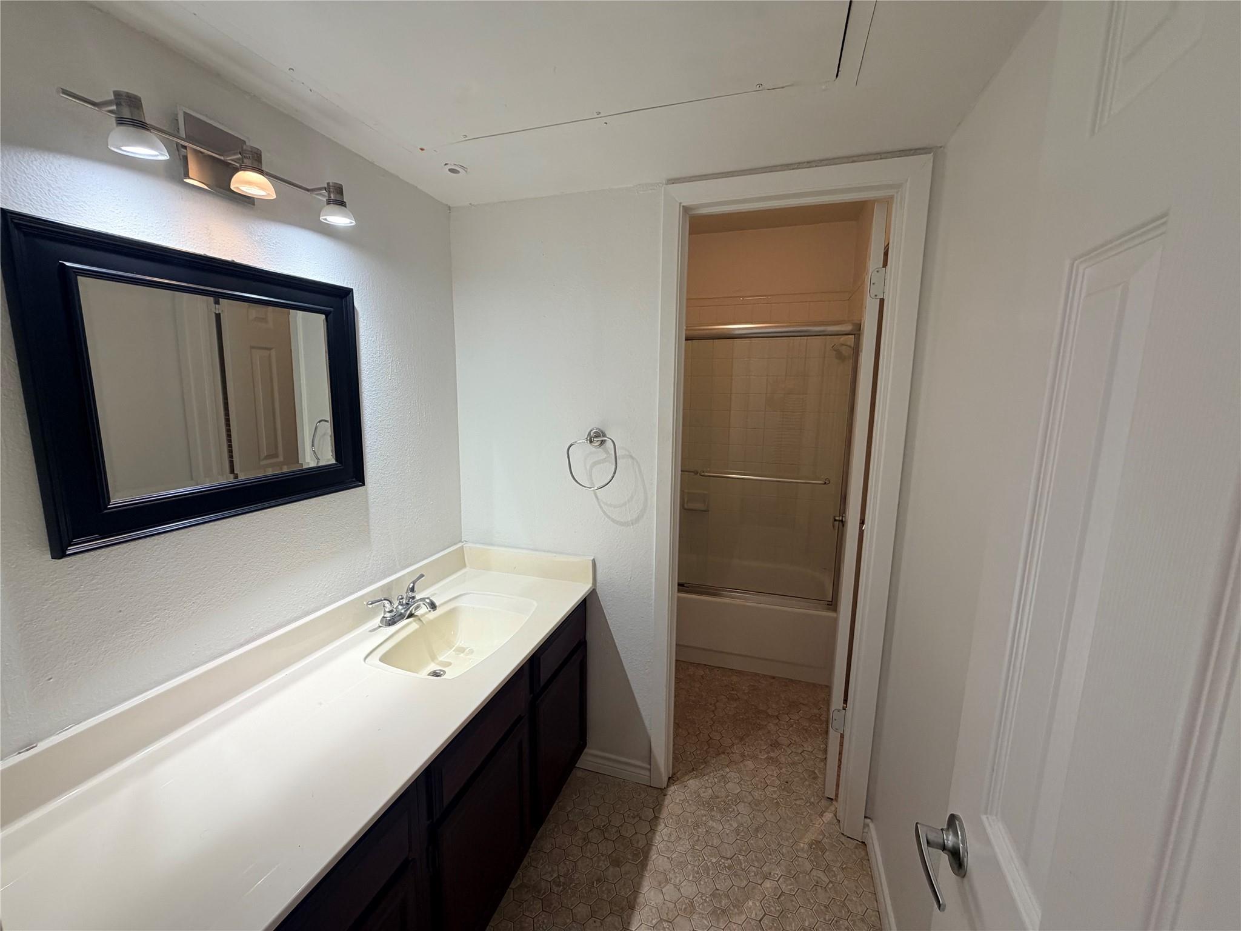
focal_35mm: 14
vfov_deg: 85.7
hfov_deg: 102.1
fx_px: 502
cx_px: 620
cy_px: 466
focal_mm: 2.22
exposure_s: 1/120
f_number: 2.2
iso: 125
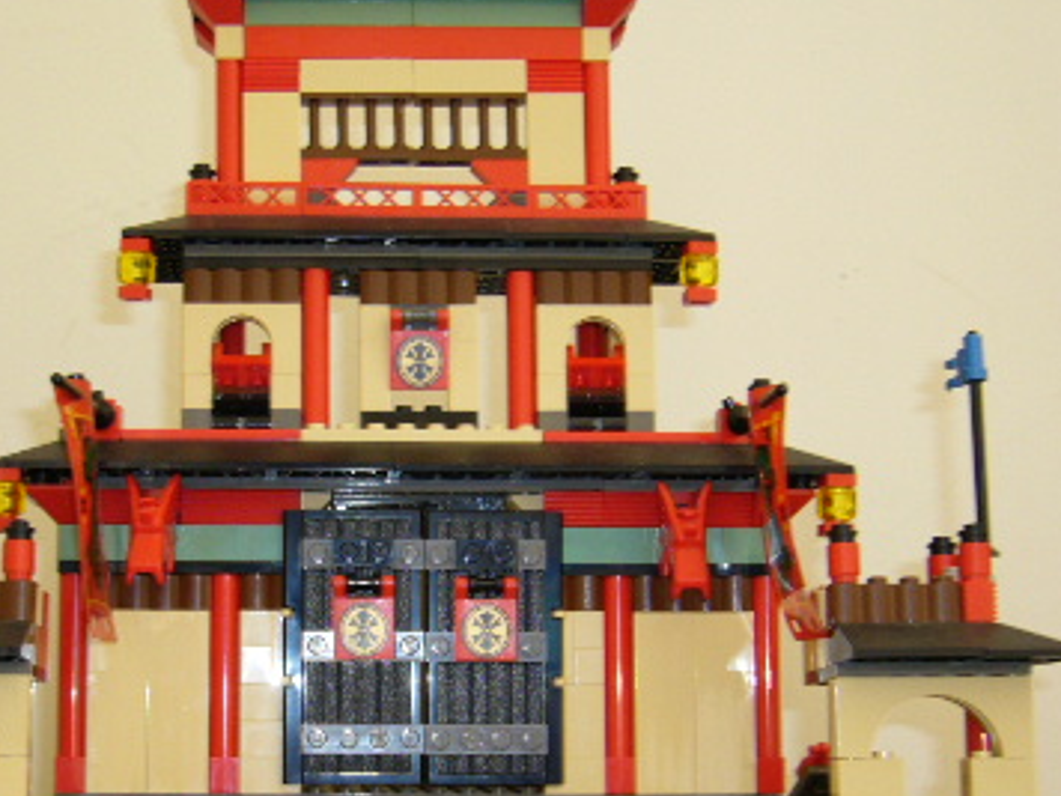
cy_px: 575
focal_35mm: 63
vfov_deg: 23.1
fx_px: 1931
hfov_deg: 30.5
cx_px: 367
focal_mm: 5.8
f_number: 2.8
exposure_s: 1/8
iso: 80
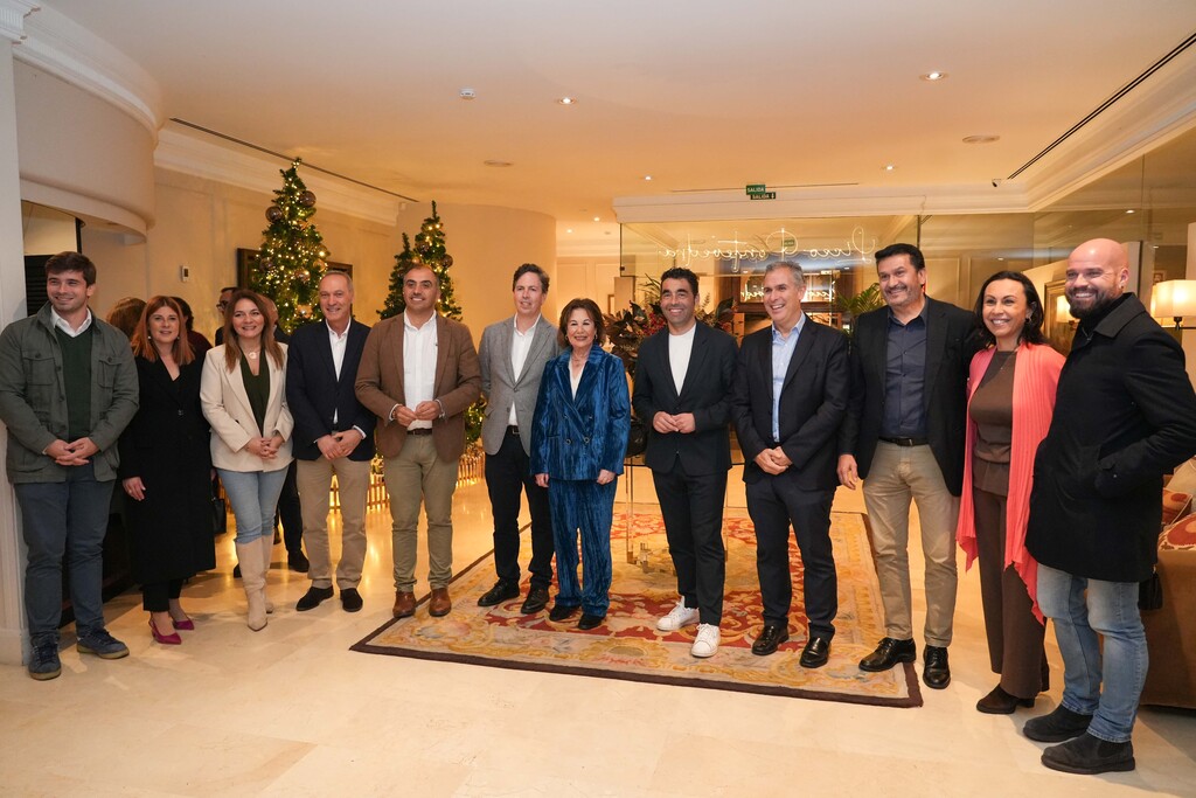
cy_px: 399
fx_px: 797
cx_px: 598
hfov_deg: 73.7
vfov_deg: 53.1
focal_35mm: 24
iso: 4000
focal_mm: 24
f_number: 4
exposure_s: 1/250
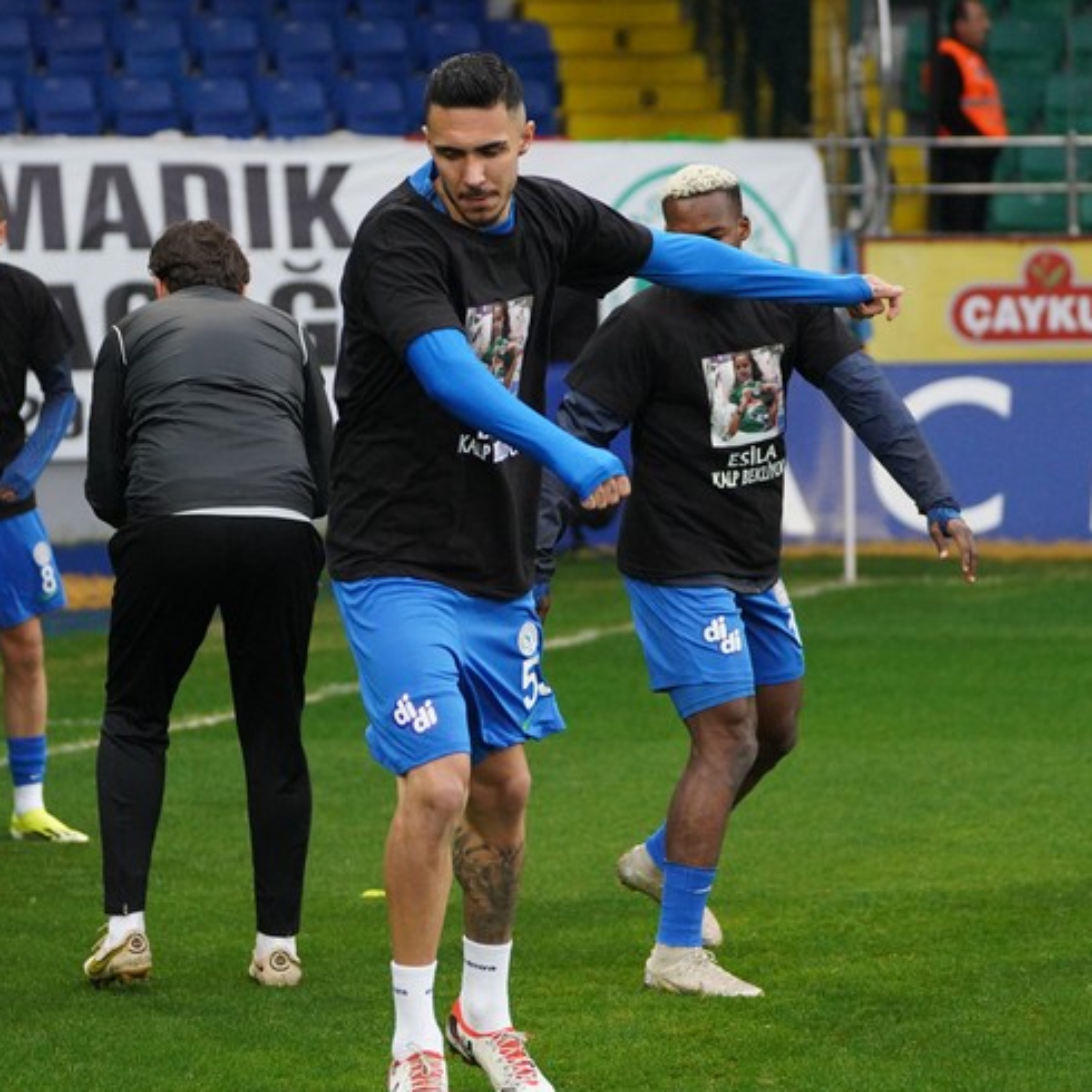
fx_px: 7745
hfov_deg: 8.1
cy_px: 547
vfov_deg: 8.1
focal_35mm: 217
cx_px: 457
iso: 8000
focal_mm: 169
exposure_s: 1/2000
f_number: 5.6
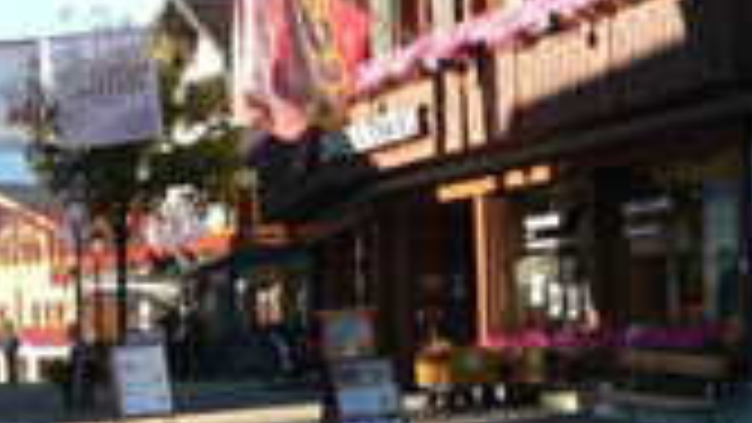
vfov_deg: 11.4
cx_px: -14
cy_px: 135
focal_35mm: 106
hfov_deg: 19.5
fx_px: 2114
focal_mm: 6
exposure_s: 1/160
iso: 80
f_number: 4
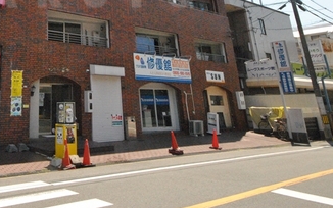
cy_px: -4
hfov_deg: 50.4
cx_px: 41
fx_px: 313
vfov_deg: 33.4
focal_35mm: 34
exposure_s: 1/800
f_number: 14
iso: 1600
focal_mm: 11.5
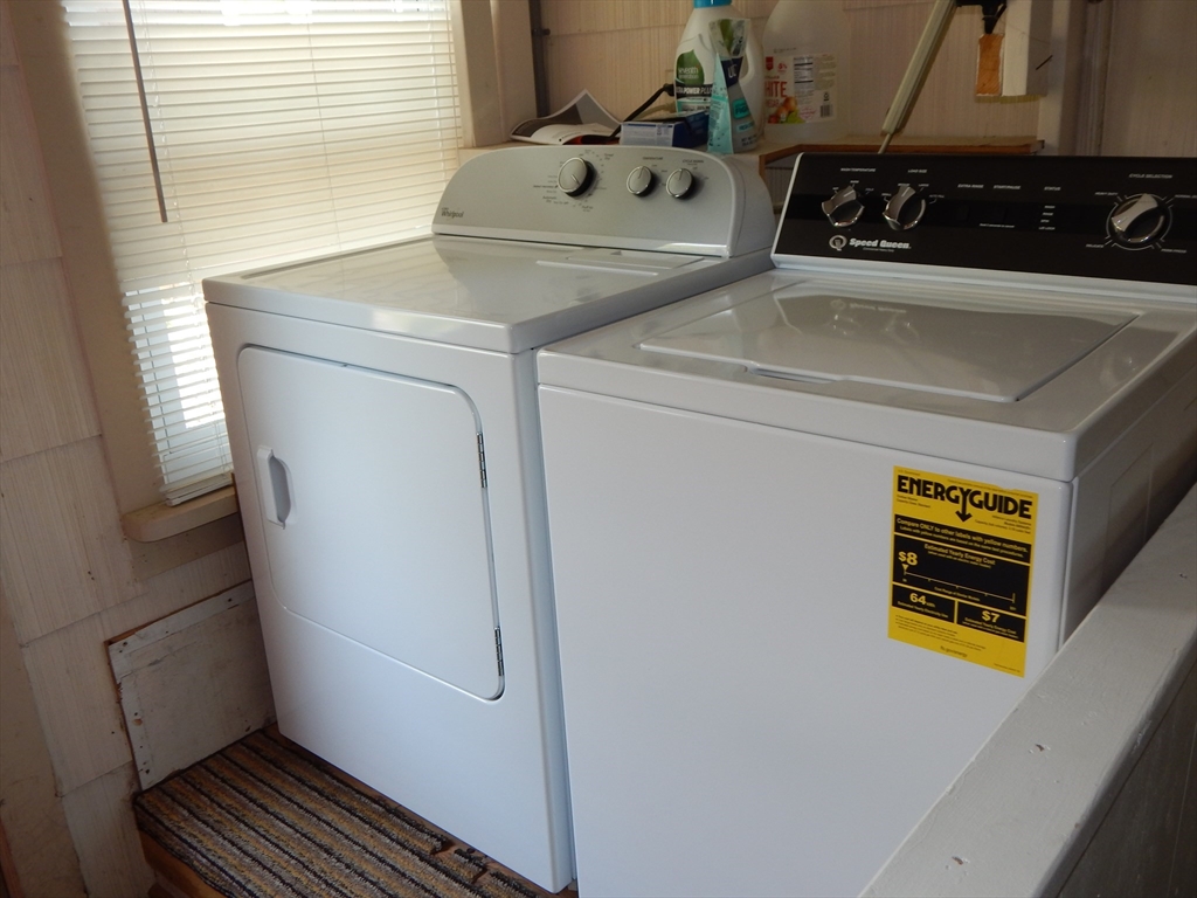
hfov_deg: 58.4
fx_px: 1072
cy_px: 449
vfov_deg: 45.4
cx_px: 598
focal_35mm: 31
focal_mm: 5.6
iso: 125
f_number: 3.2
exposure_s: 1/30
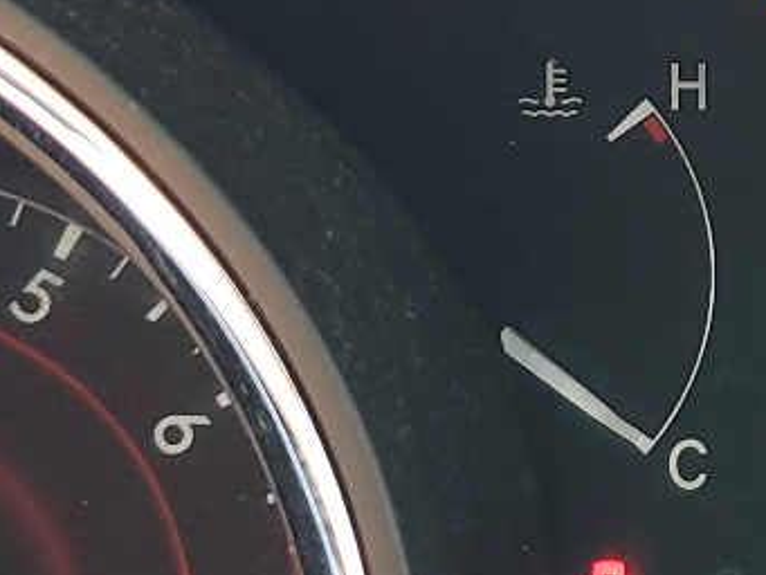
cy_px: 142
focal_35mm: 122
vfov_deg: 12.1
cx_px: 932
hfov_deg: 15.5
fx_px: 2701
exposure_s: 1/120
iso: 62
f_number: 1.5
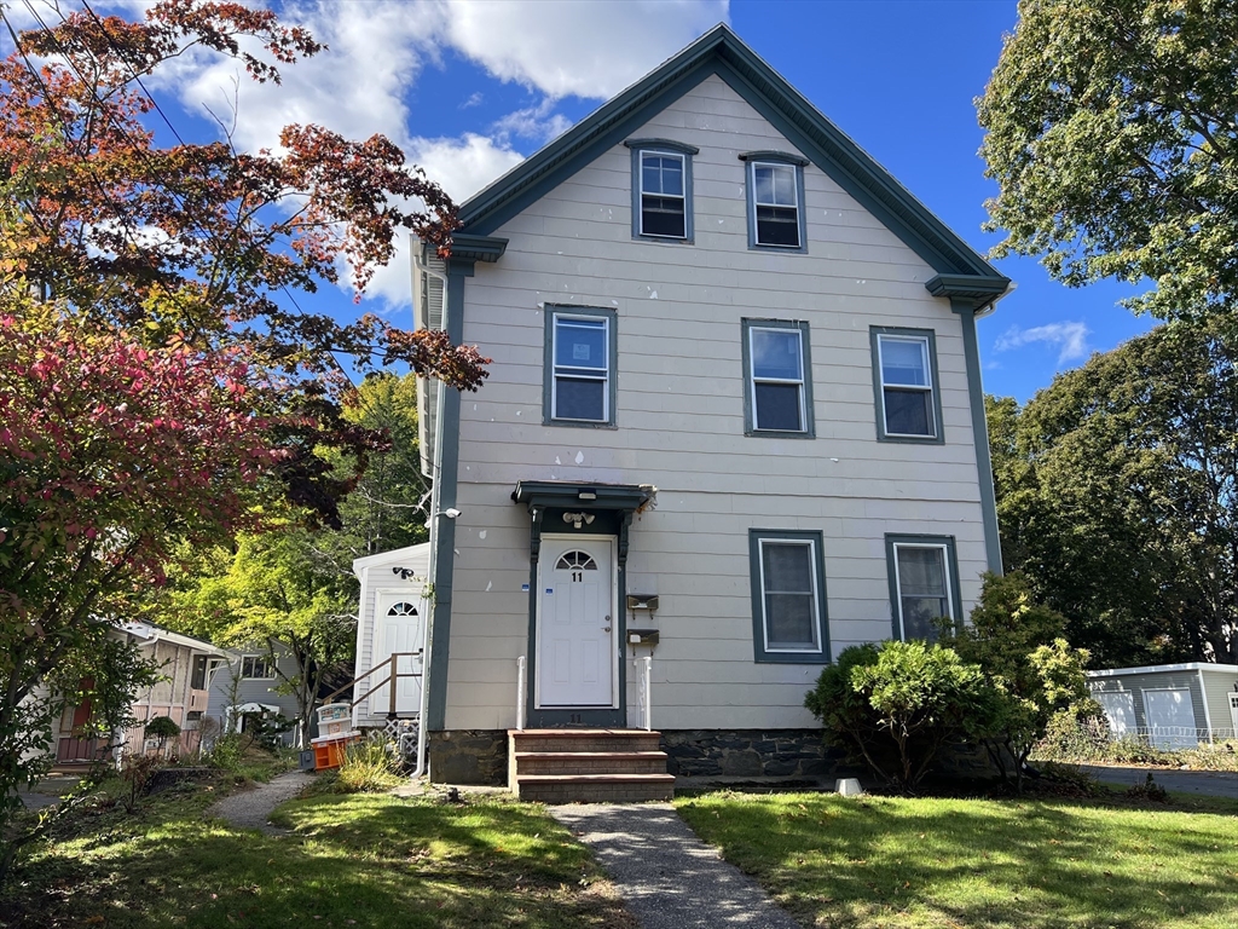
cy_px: 464
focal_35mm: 26
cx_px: 619
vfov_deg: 53.1
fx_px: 930
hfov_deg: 67.3
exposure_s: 1/1431
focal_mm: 5.7
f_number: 1.5
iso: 50
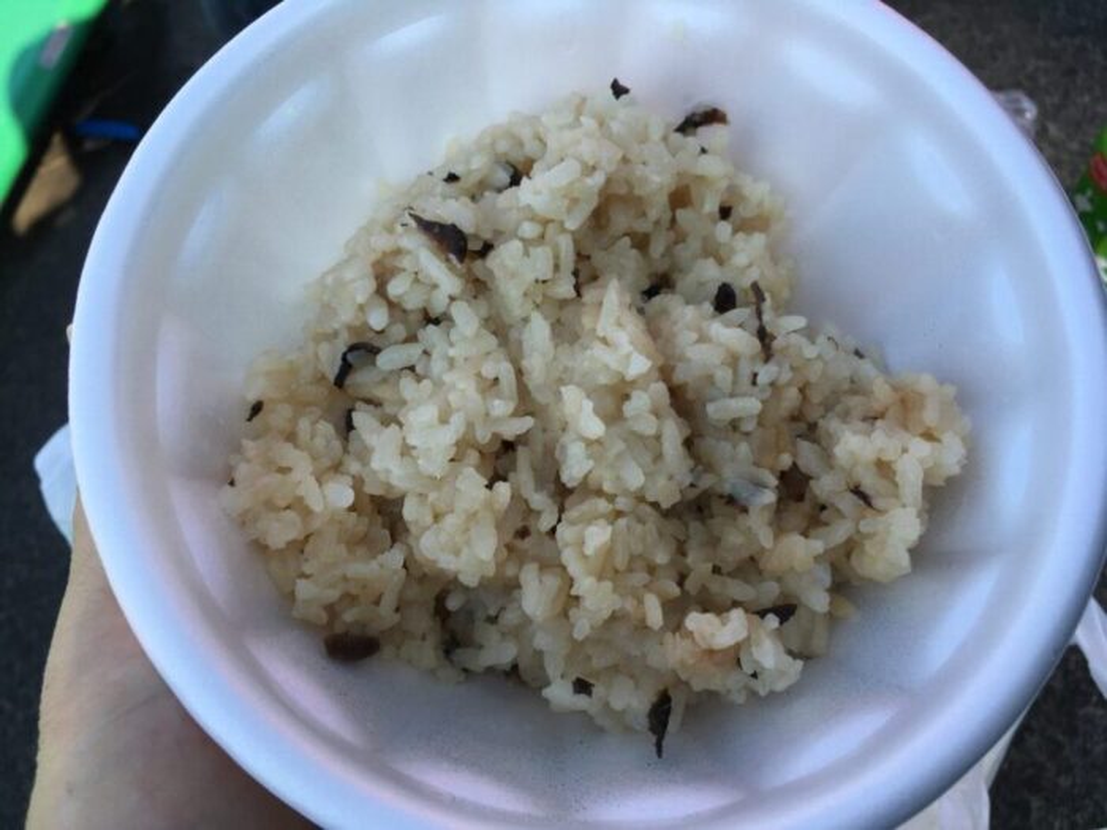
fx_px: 927
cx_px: 554
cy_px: 415
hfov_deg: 61.7
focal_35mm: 29
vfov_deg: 48.2
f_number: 2.2
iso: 25
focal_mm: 4.15
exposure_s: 1/513
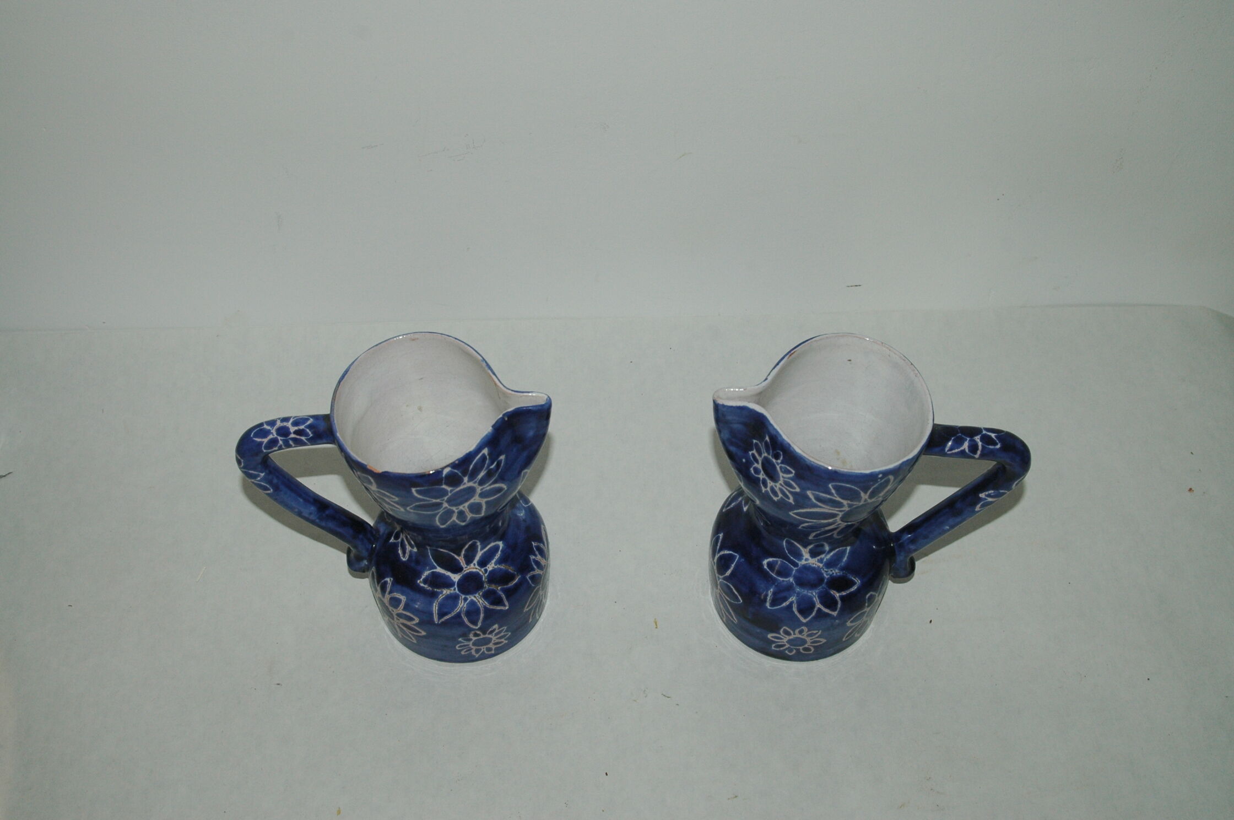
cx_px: 617
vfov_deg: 31.8
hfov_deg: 46.4
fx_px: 1438
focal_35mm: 42
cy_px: 410
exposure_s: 1/125
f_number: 7.1
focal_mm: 28
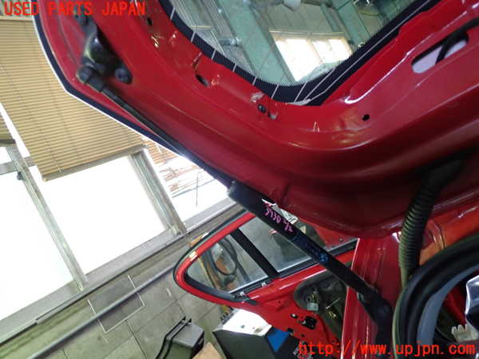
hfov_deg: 60.0
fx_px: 415
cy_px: 180
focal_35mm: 30
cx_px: 240
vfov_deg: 46.8
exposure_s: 1/30
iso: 400
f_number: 2.3
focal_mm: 5.4
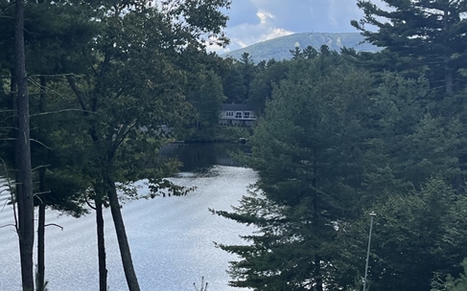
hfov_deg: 34.2
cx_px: 101
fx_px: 738
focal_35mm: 58
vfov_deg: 22.2
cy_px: 201
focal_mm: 5.1
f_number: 1.6
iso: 50
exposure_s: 1/4310
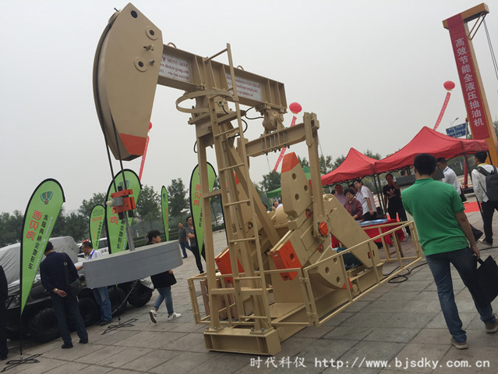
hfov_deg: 61.7
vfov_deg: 48.2
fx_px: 417
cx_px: 249
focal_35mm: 29
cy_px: 187
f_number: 2.2
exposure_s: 1/618
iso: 32
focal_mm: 4.15
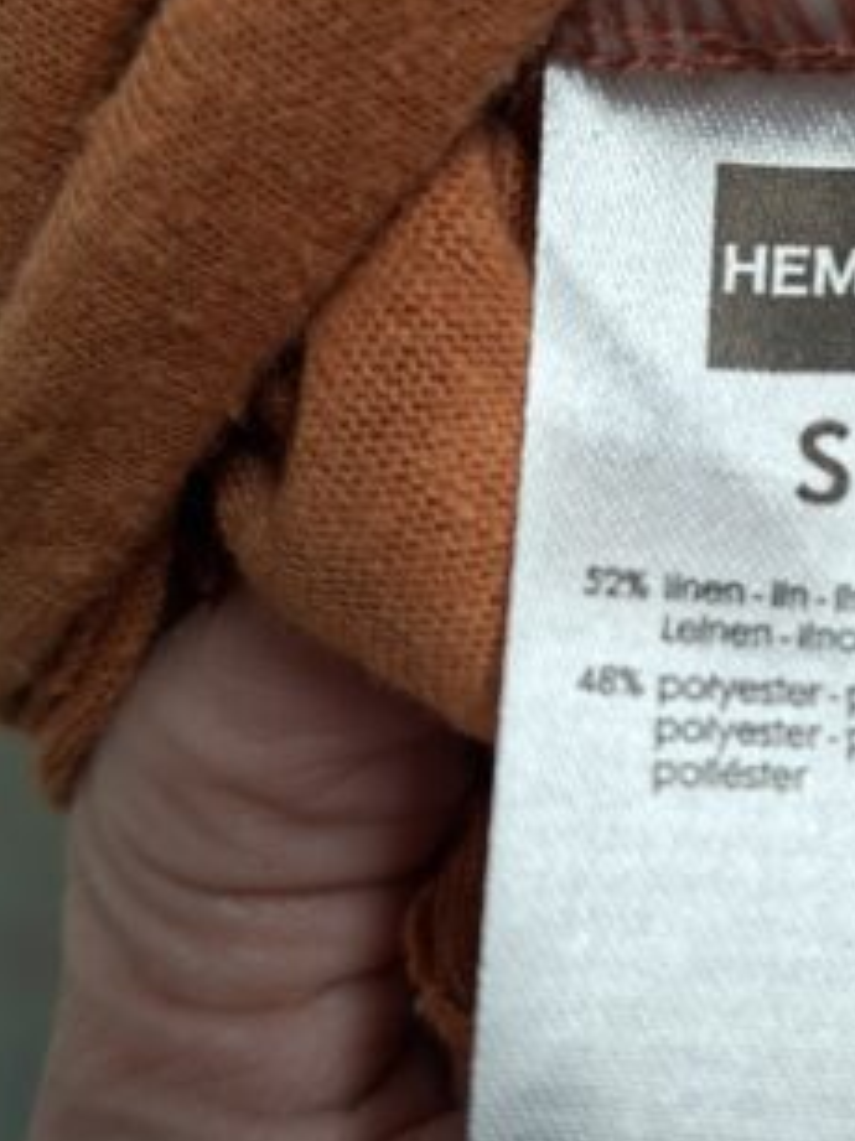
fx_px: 1977
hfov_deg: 23.3
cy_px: 457
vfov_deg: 32.1
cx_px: 866
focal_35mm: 60
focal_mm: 5.54
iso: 200
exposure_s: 1/50
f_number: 1.8
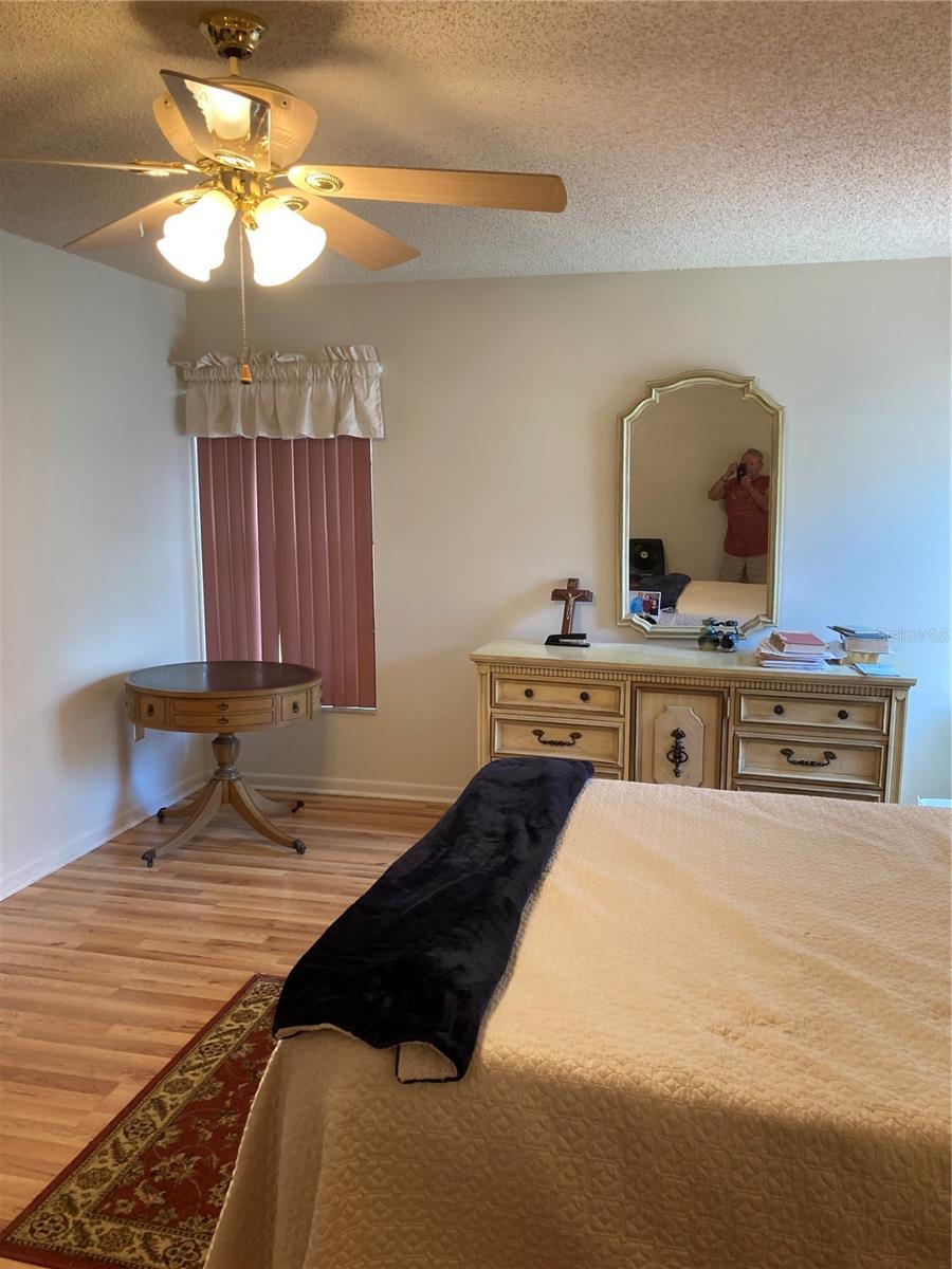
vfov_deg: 63.4
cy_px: 634
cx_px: 476
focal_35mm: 28
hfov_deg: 49.7
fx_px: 1027
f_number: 1.8
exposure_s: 1/60
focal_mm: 3.99
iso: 80
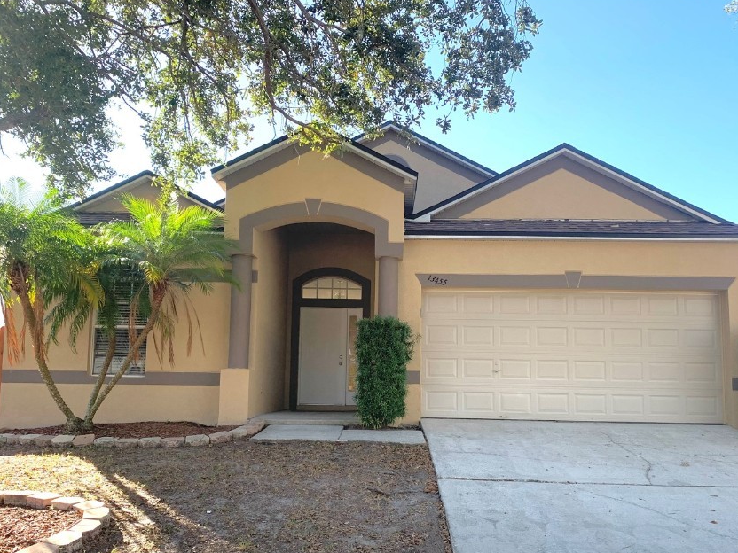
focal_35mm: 32
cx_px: 381
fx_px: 682
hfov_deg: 56.8
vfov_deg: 43.9
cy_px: 332
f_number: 1.8
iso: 25
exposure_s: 1/459
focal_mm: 4.25
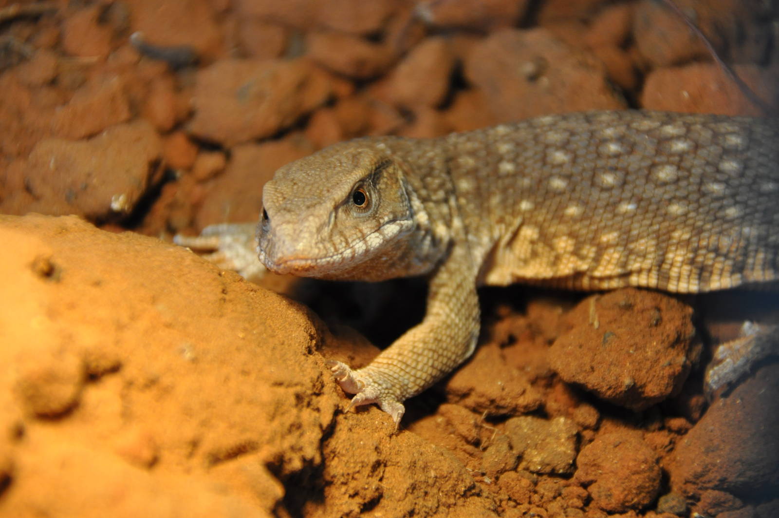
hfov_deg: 4.6
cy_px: 259
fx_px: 9726
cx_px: 390
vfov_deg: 3.0
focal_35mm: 450
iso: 1000
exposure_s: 1/100
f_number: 5.6
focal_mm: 300
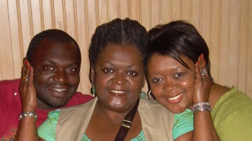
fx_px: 494
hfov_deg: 28.6
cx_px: 125
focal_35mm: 74
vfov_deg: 16.2
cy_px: 118
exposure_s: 1/60
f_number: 3.1
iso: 92
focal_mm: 8.3
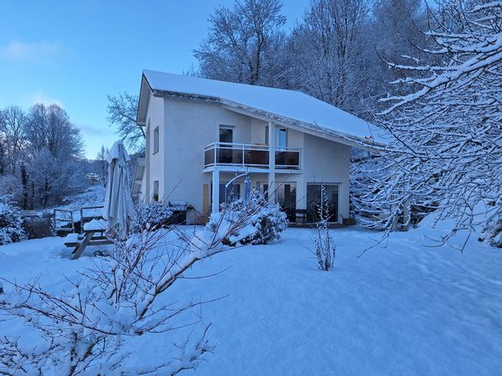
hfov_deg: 73.9
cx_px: 251
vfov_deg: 58.9
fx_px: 334
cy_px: 188
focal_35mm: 23
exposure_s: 1/1247
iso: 40
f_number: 1.8
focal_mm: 5.54
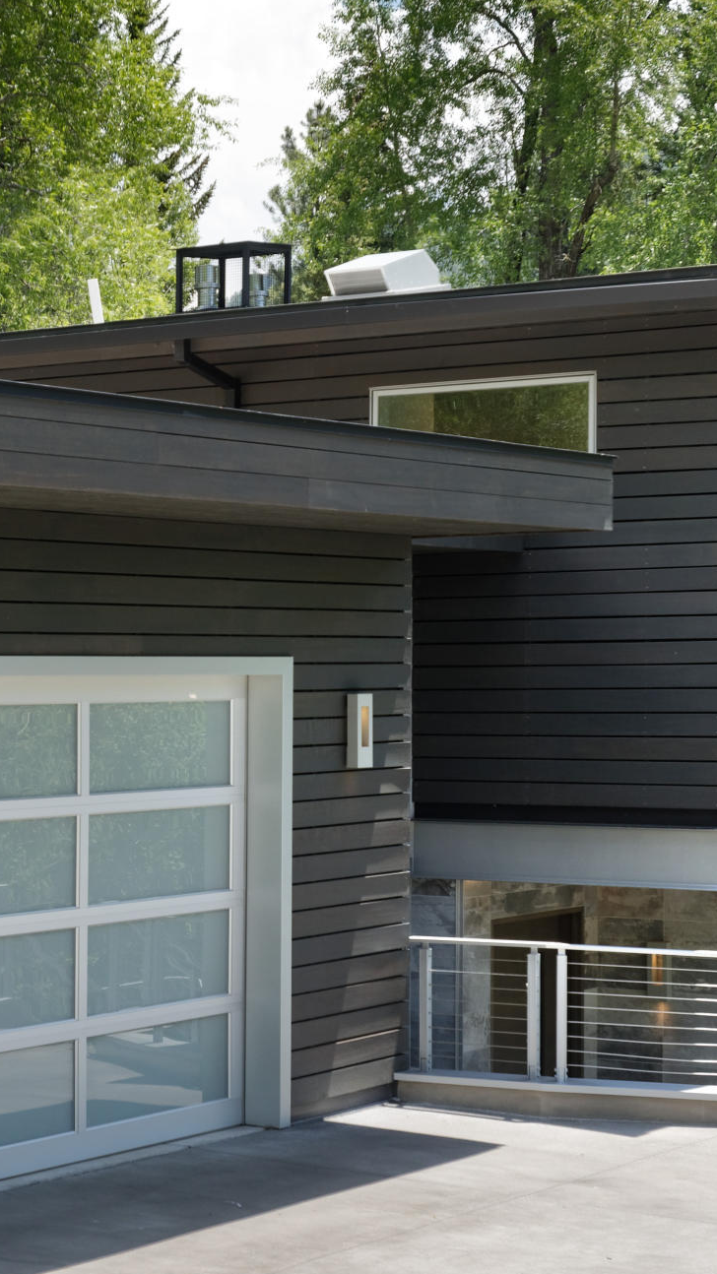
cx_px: 125
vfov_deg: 25.0
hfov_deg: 14.1
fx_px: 2873
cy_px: 589
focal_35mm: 85
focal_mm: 35
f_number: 6.3
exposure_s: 1/800
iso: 200
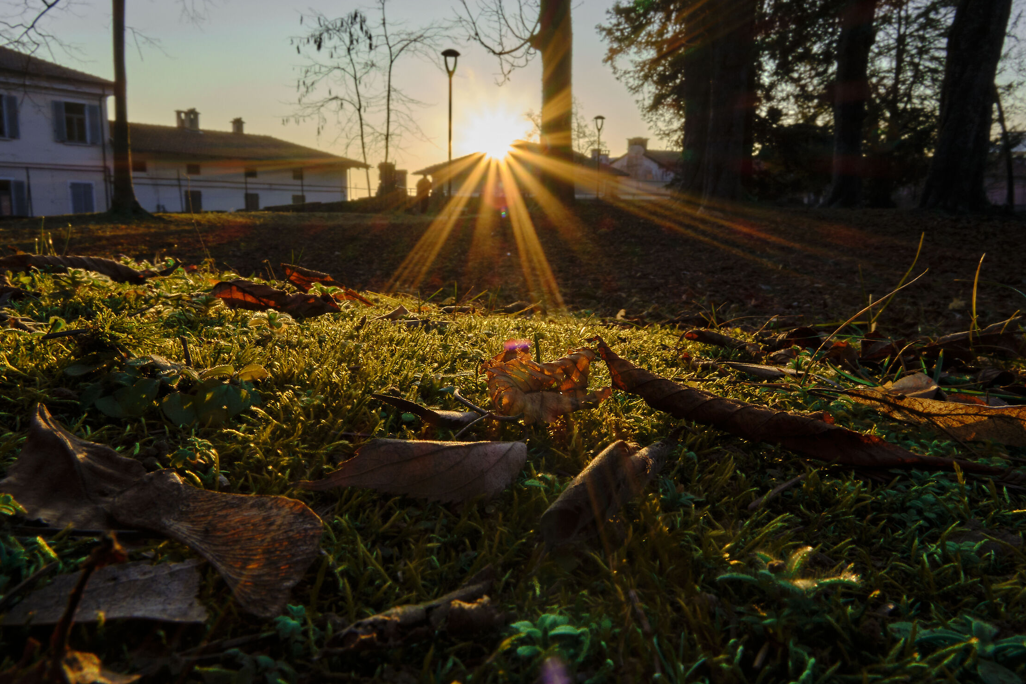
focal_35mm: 25
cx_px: 516
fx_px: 712
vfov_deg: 51.3
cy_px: 321
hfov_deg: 71.5
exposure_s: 1/28
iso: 320
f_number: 22
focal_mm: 15
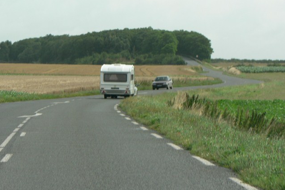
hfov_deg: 9.4
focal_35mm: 219
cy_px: 105
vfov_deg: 6.3
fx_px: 1733
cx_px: 143
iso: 80
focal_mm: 34.8
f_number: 4
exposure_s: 1/400
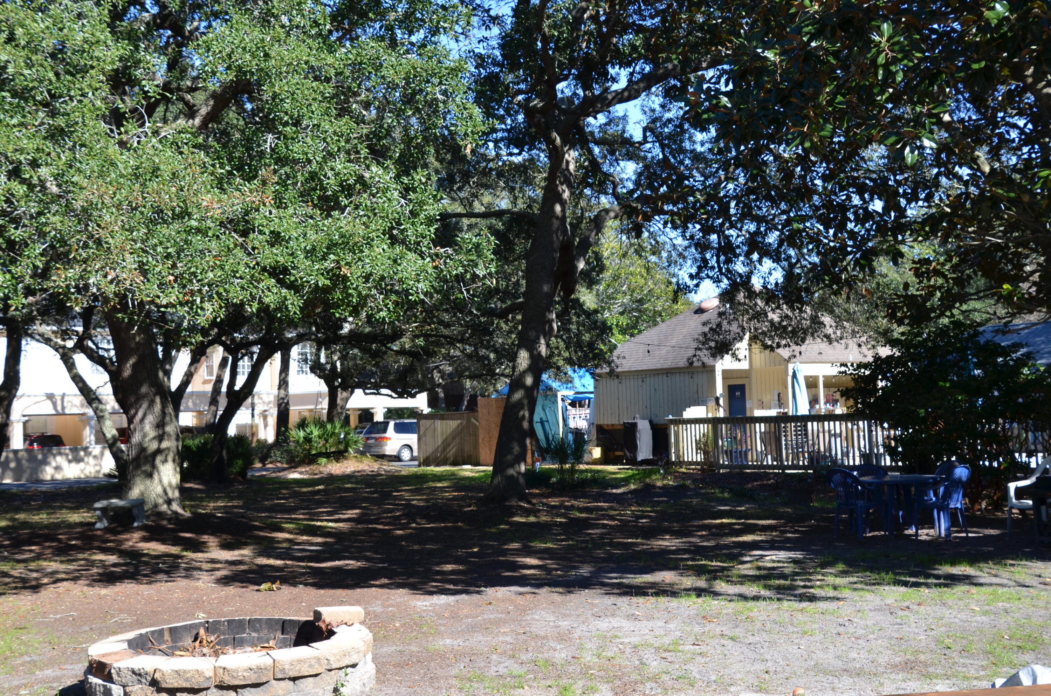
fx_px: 1311
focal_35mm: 45
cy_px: 348
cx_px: 526
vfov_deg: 29.7
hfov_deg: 43.7
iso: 180
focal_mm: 30
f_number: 8
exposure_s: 1/250
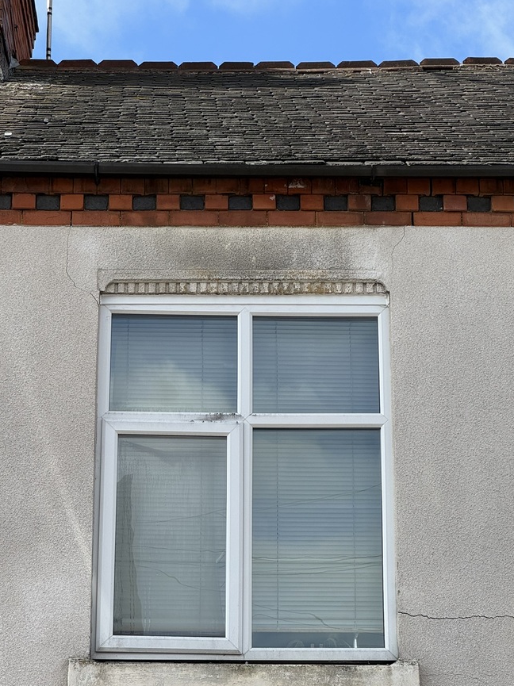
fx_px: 1882
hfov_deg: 15.5
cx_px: 232
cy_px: 422
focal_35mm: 95
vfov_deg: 20.6
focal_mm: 9
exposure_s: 1/602
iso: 25
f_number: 2.8
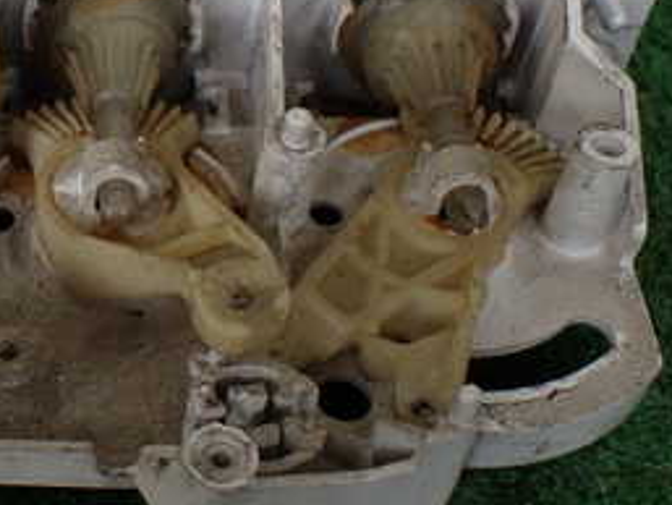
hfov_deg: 26.1
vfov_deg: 21.0
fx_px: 1360
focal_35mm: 70
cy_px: 196
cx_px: -18
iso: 125
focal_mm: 5.4
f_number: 2.3
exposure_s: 1/125
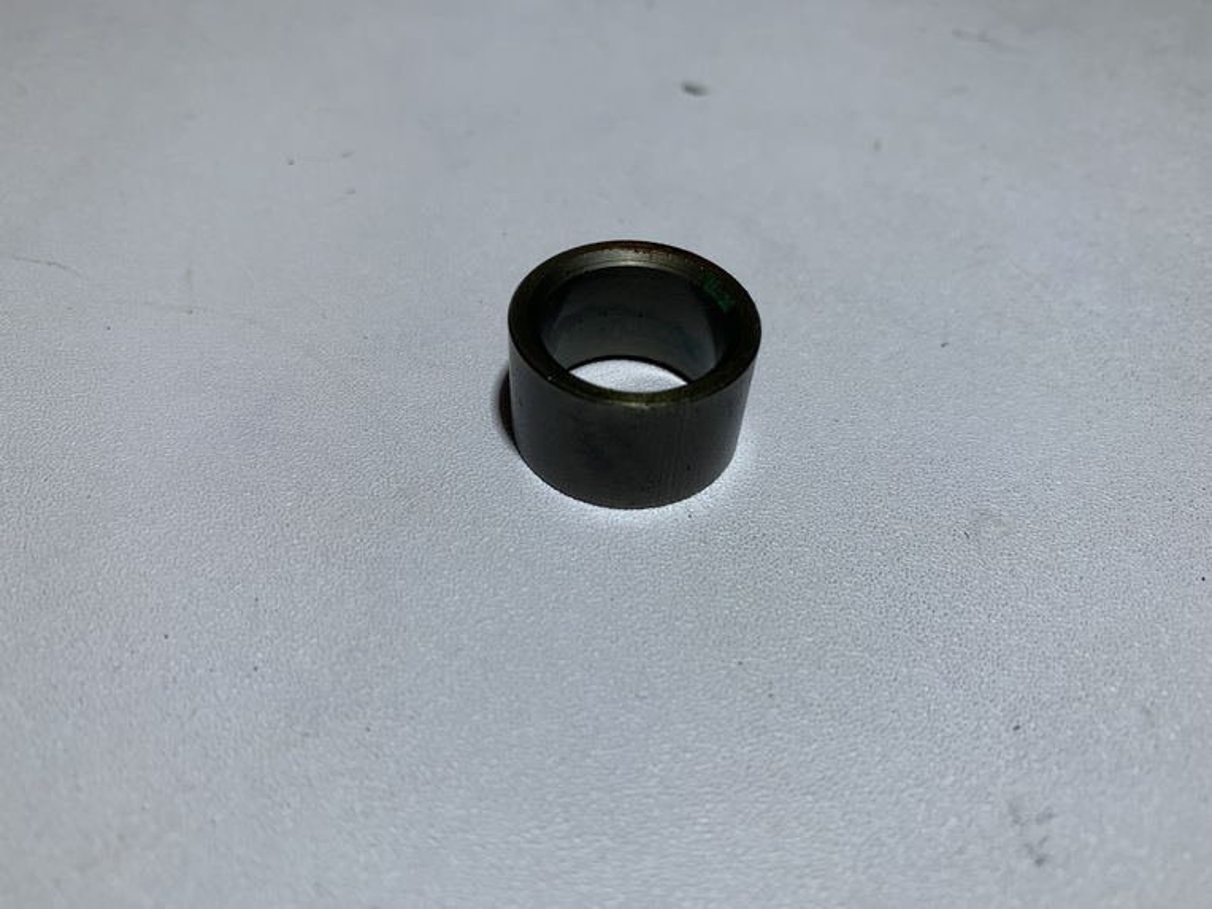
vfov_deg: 53.1
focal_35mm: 26
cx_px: 606
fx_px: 910
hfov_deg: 67.3
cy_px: 454
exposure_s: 1/242
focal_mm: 4.25
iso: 25
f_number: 1.8
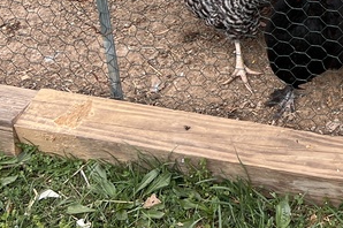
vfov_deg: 13.7
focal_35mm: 93
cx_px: 497
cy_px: -128
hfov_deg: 19.4
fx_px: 885
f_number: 1.5
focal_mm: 5.7
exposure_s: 1/674
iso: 50
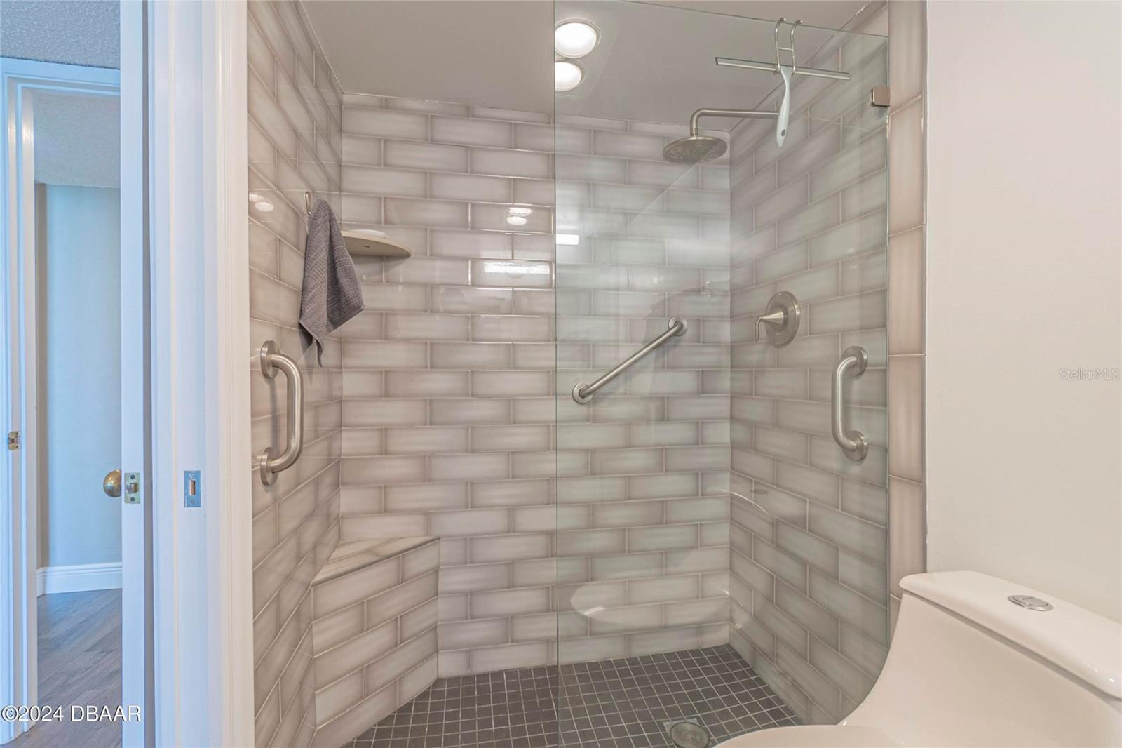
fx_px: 467
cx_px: 561
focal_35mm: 15
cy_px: 374
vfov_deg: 77.3
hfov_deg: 100.4
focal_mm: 10
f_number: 7.1
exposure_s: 1/25
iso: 320
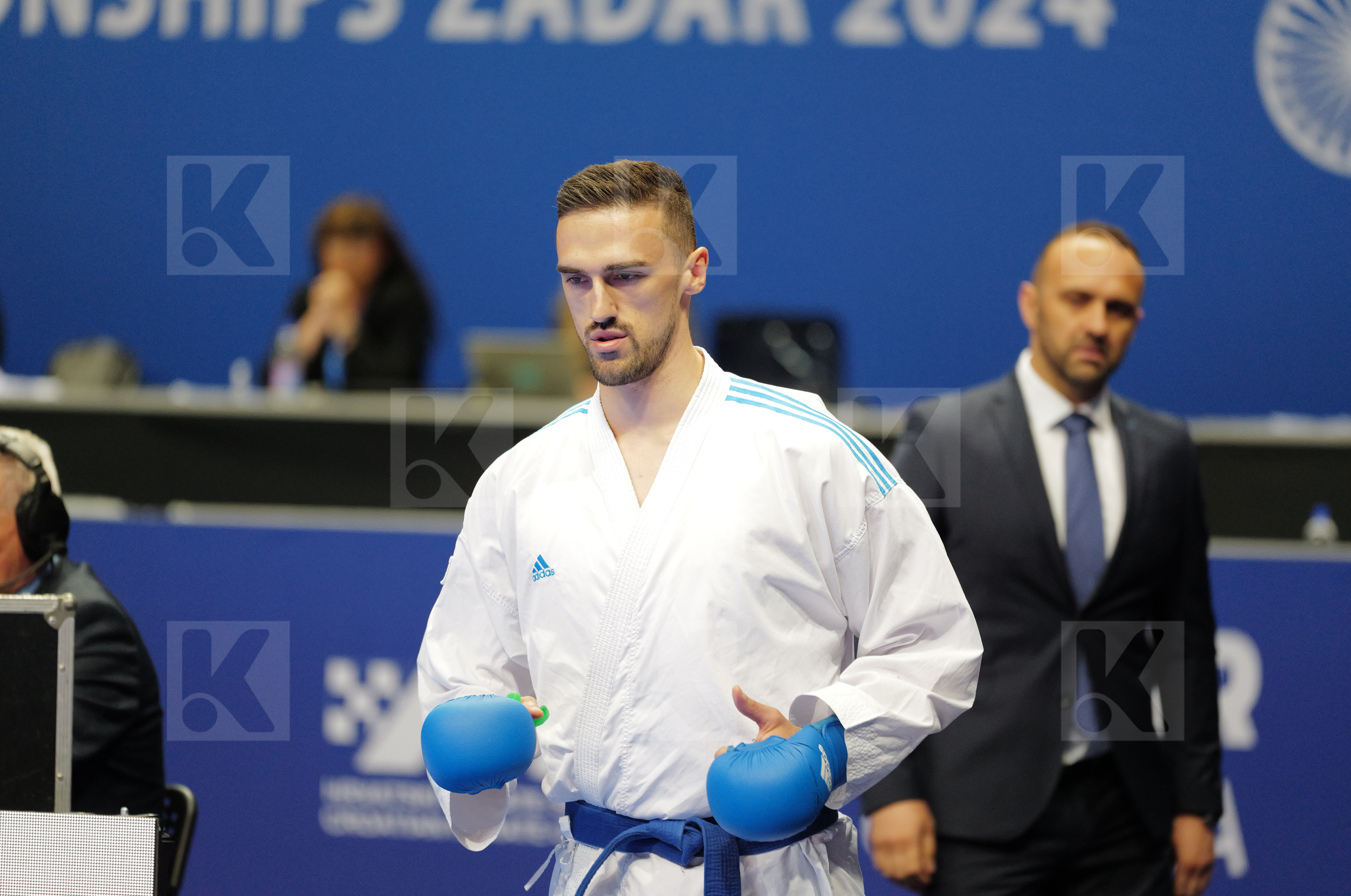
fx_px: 7493
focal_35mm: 200
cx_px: 676
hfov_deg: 10.3
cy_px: 448
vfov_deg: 6.8
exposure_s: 1/1000
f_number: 2.8
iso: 4000
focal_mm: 200
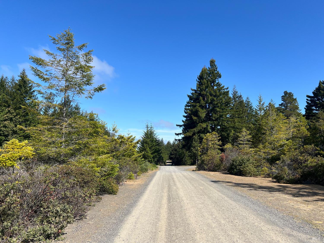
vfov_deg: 53.1
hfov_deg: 67.3
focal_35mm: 26
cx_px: 162
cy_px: 122
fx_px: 243
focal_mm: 5.7
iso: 50
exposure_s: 1/3968
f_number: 1.5
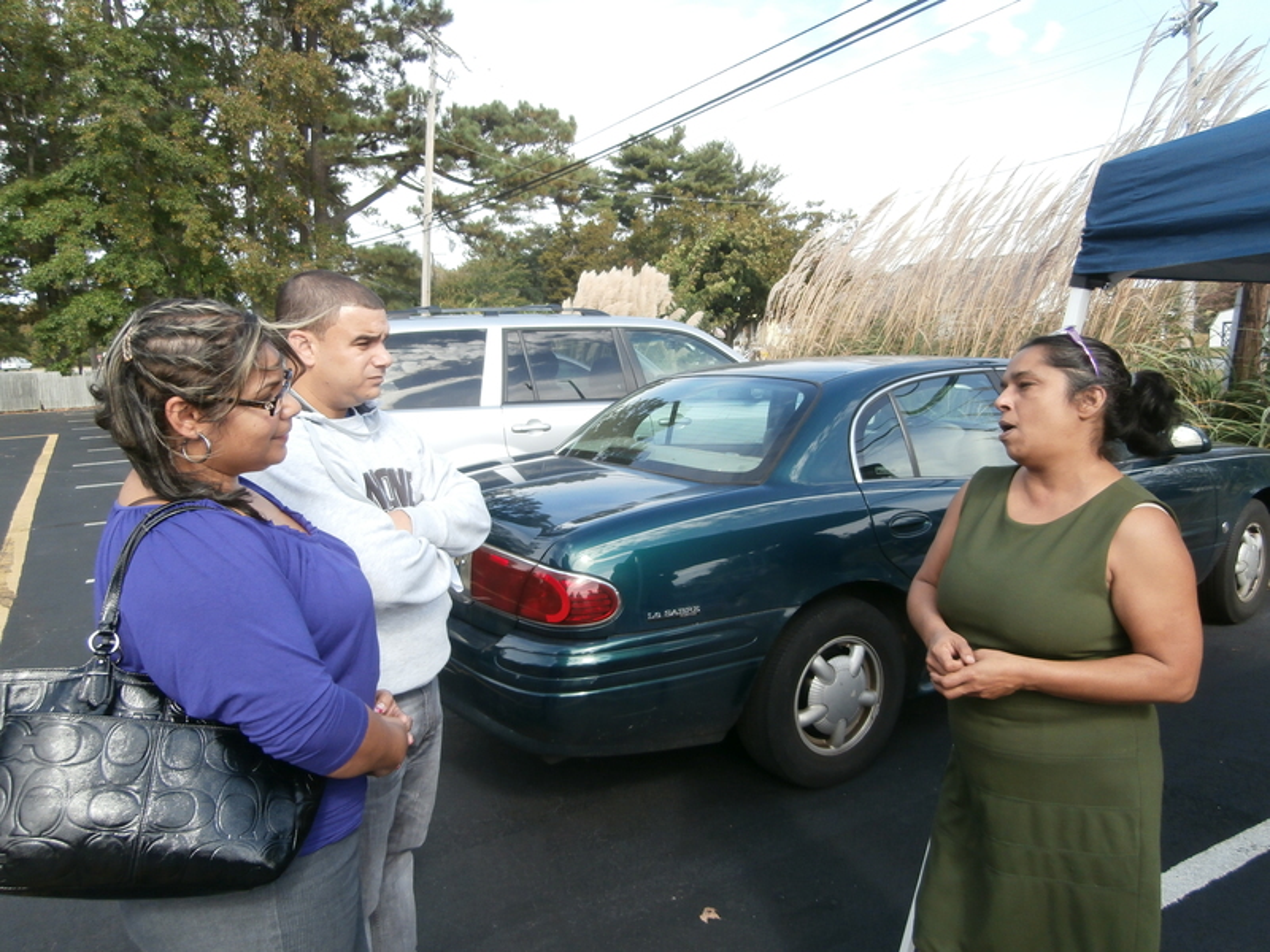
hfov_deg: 71.6
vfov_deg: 56.8
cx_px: 635
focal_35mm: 24
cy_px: 476
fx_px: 881
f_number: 3
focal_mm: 4.2
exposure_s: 1/400
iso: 100
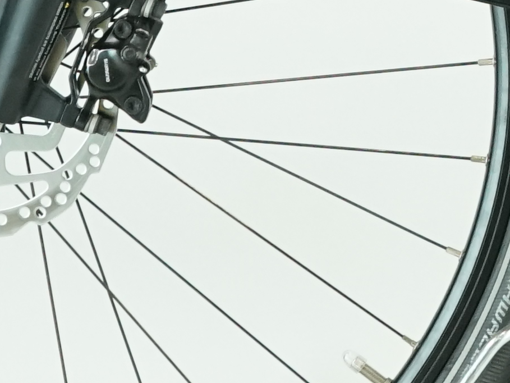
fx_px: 5143
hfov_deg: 5.6
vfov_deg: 4.2
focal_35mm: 349
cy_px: -332
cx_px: 1005
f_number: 6.3
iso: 2500
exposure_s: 1/200
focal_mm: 55
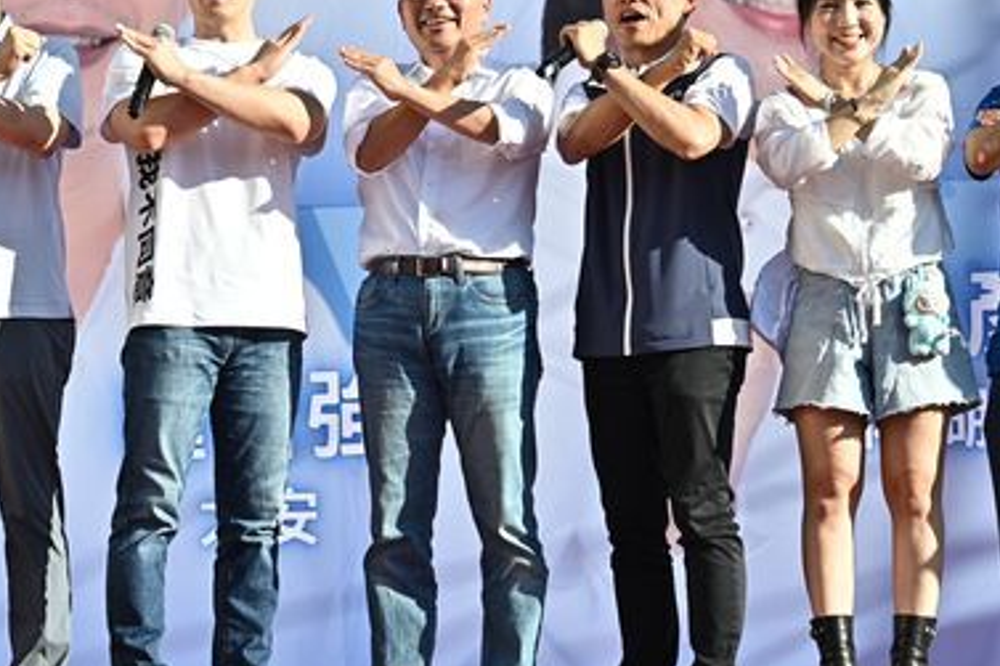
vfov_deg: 10.6
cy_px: 288
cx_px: 228
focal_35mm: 129
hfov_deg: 15.8
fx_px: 3582
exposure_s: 1/160
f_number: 8
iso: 100
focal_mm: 81
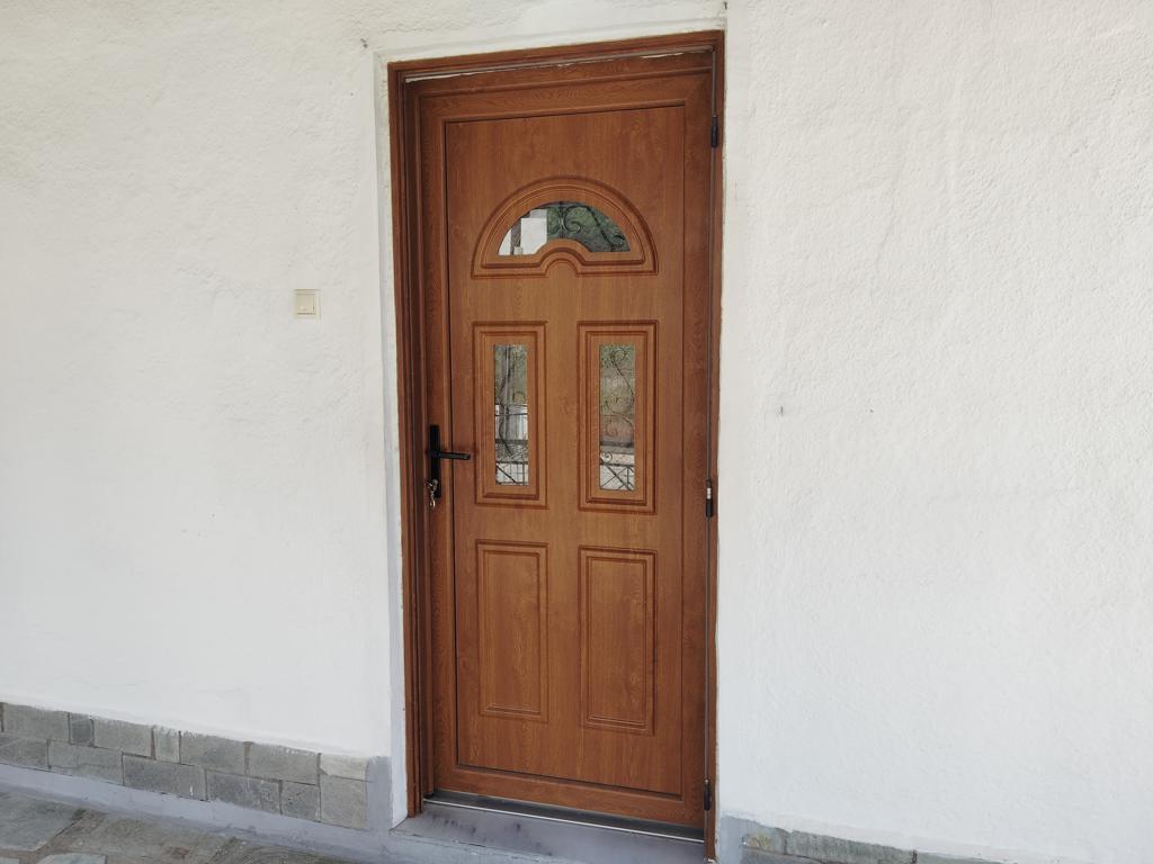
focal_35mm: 28
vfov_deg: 49.7
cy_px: 432
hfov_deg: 63.4
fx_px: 933
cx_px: 576
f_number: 1.8
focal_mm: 4.22
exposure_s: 1/112
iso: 50
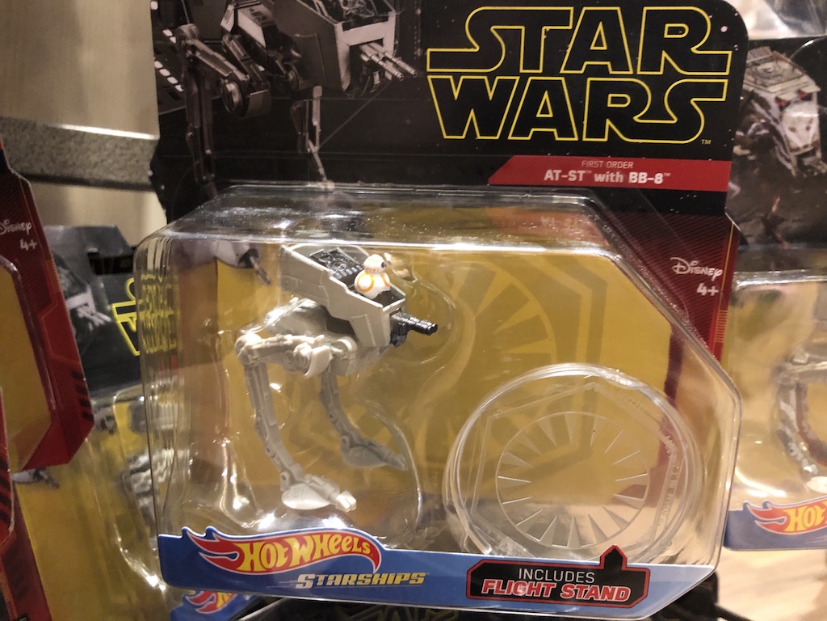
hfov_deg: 63.4
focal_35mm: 28
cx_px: 414
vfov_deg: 49.7
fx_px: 669
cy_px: 310
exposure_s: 1/11
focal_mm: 3.99
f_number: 1.8
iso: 100
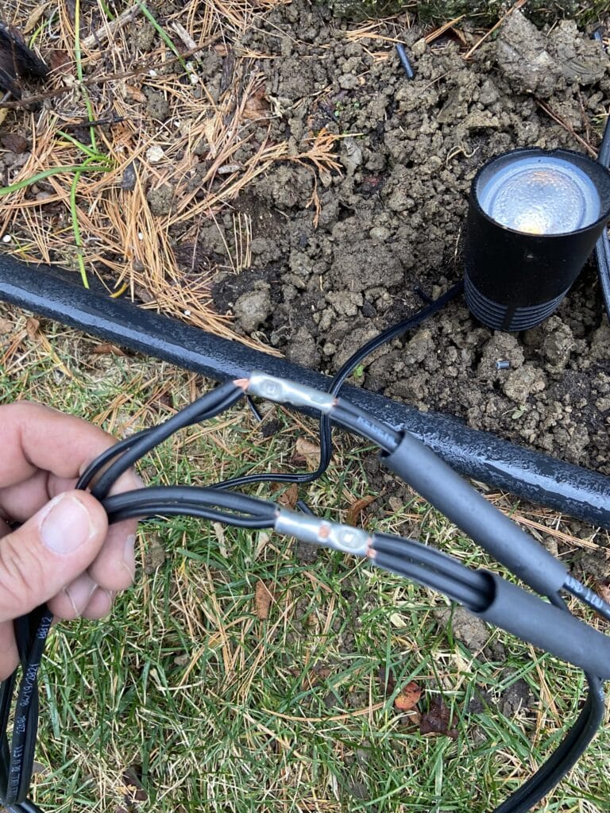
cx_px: 305
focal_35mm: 26
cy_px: 406
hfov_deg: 53.1
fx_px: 611
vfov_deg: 67.3
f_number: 1.8
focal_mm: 4.25
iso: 125
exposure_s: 1/77
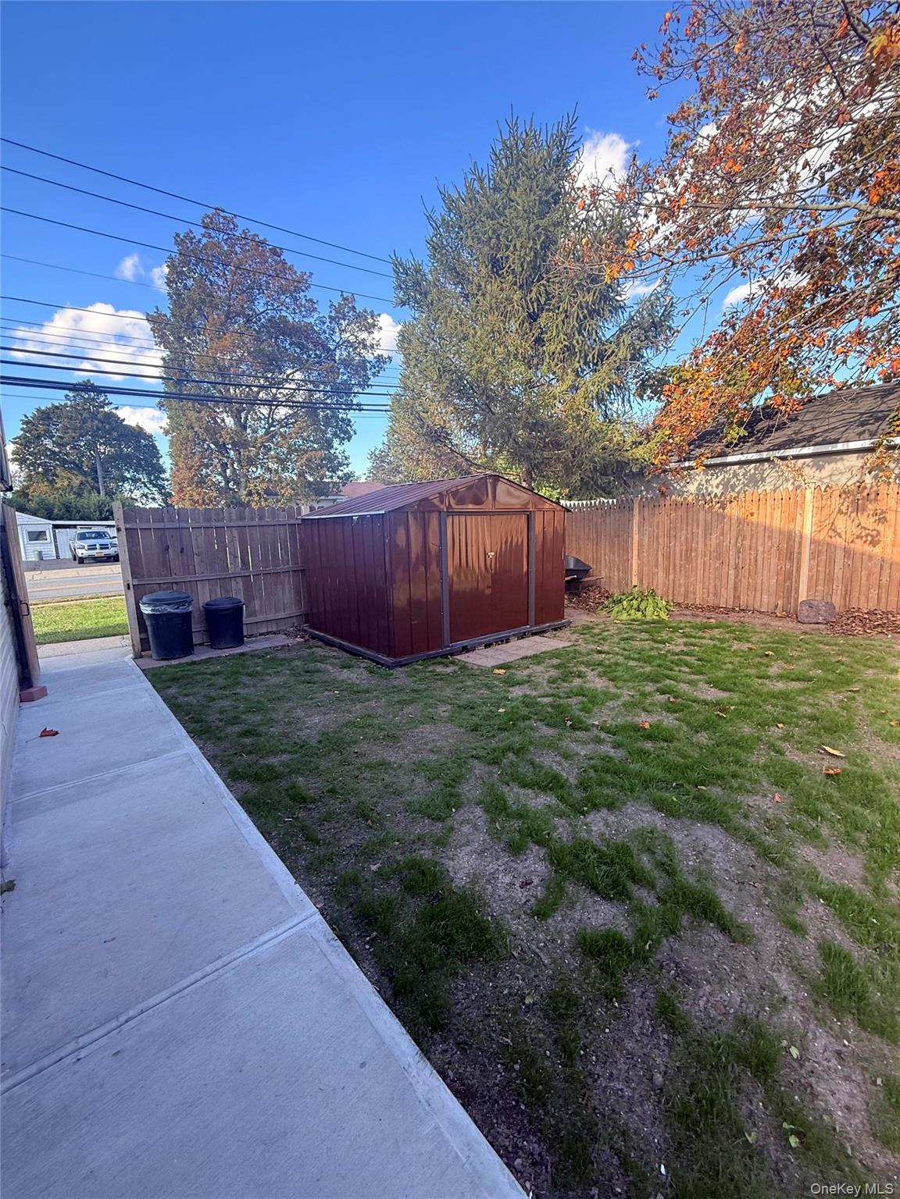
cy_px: 600
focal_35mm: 14
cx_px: 450
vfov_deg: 102.1
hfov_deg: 85.7
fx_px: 485
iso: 64
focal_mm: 2.22
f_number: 2.2
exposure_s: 1/184
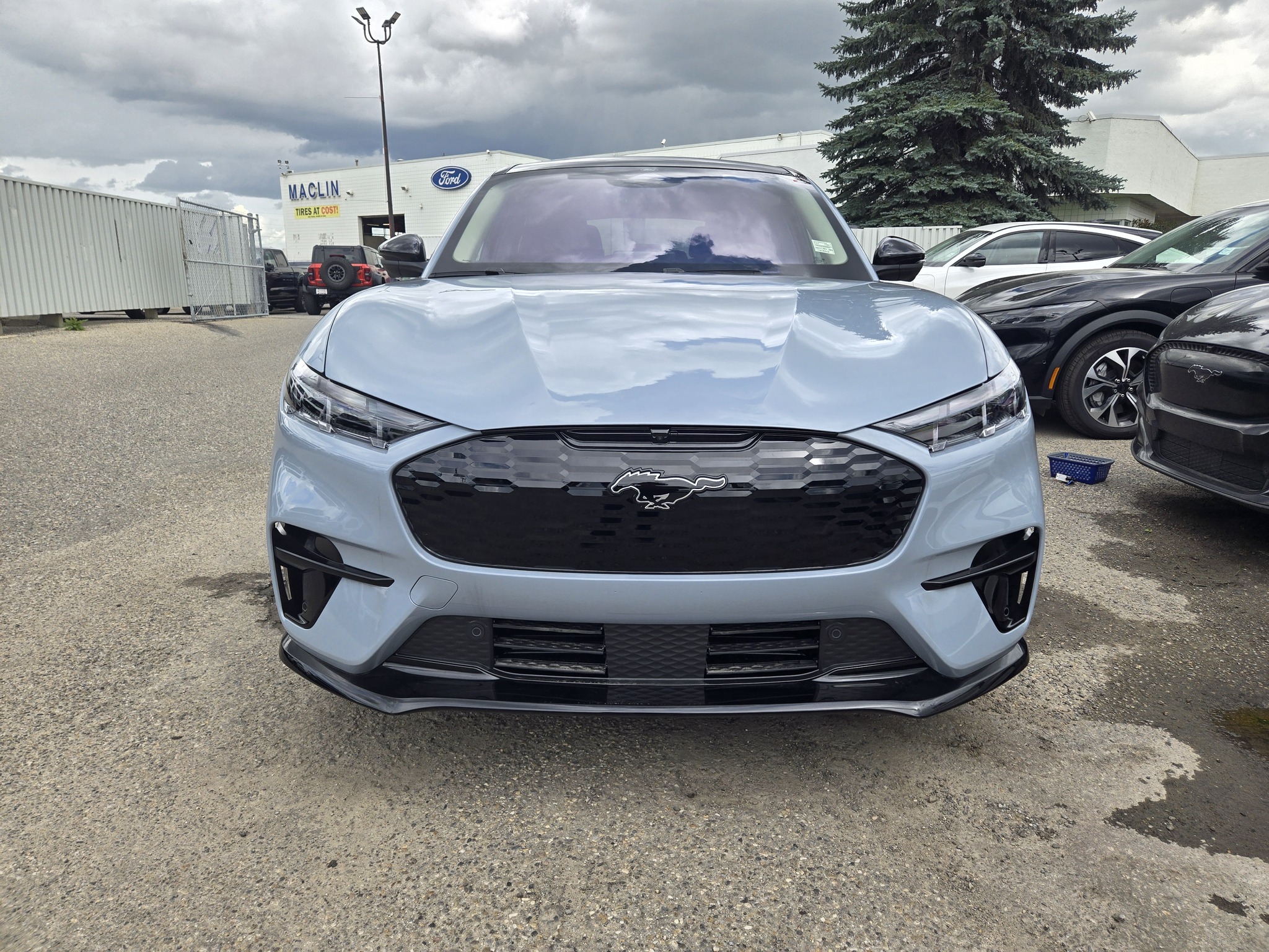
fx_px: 843
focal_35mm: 23
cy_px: 476
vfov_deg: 58.9
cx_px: 634
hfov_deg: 73.9
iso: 25
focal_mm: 5.4
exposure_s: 1/873
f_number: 1.8
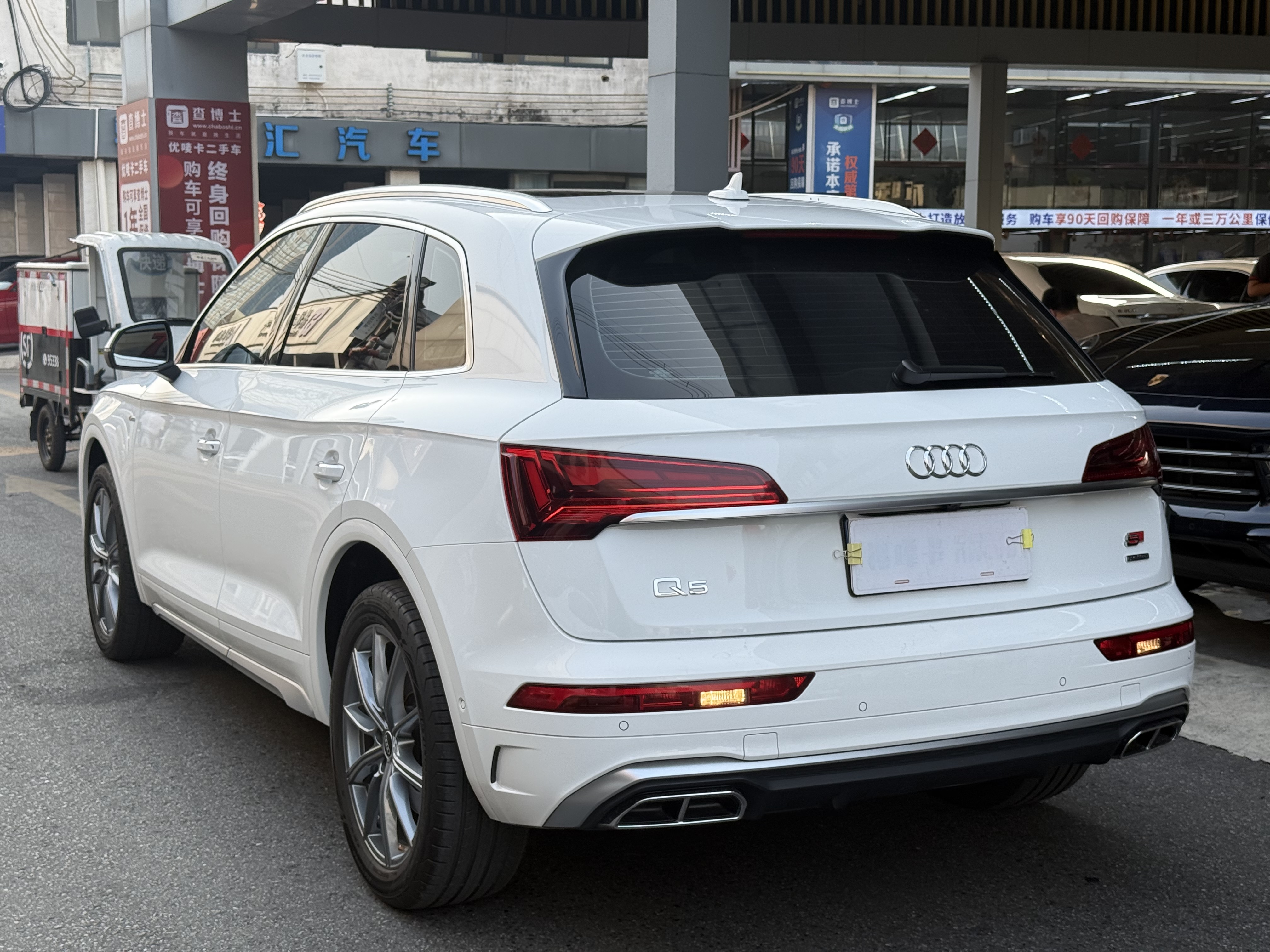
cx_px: 635
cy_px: 476
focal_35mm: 48
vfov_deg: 30.3
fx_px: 1761
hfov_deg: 39.7
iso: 64
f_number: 1.78
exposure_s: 1/828
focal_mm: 6.76
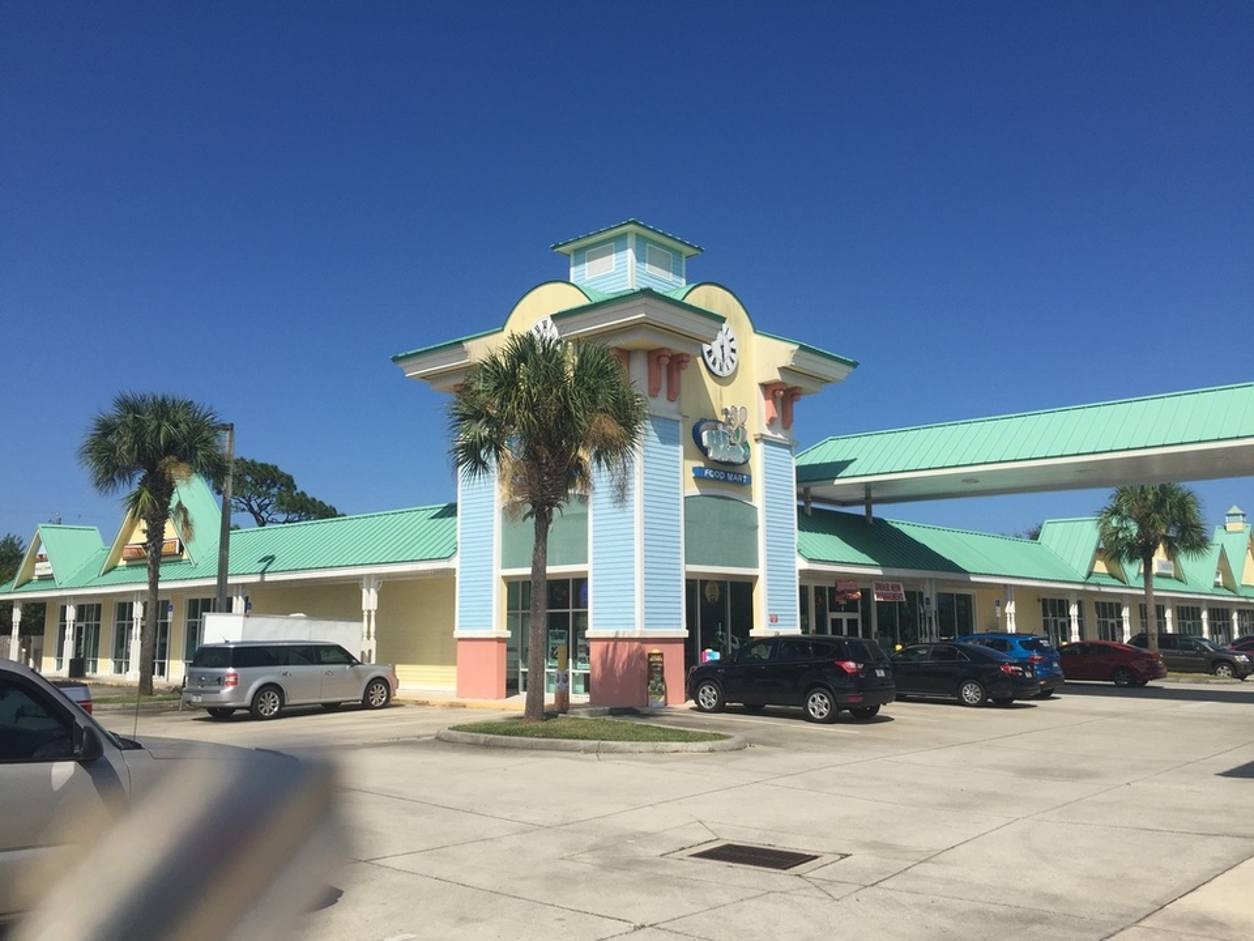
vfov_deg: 48.2
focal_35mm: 29
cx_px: 627
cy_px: 470
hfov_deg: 61.7
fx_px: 1051
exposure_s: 1/3968
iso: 32
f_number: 2.2
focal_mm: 4.15
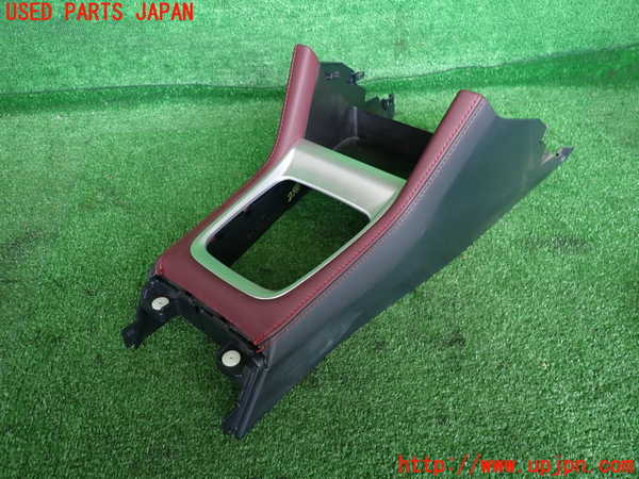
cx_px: 320
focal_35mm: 25
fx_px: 461
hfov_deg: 69.4
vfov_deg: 54.9
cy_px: 240
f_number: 2
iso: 200
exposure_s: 1/60
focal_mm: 4.5
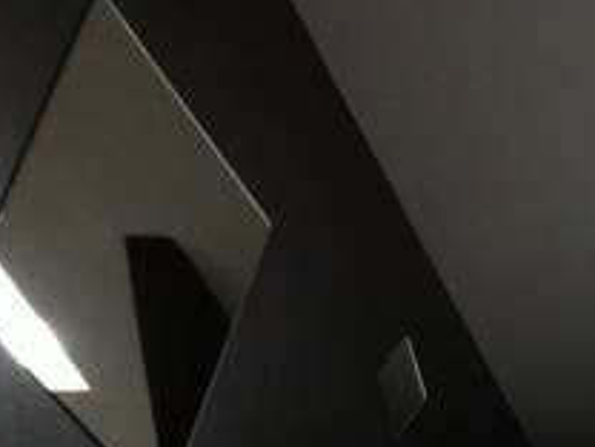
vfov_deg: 10.8
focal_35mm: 133
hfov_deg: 13.6
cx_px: 1004
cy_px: 639
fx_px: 2286
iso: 80
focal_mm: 3.85
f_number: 2.8
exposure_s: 1/60
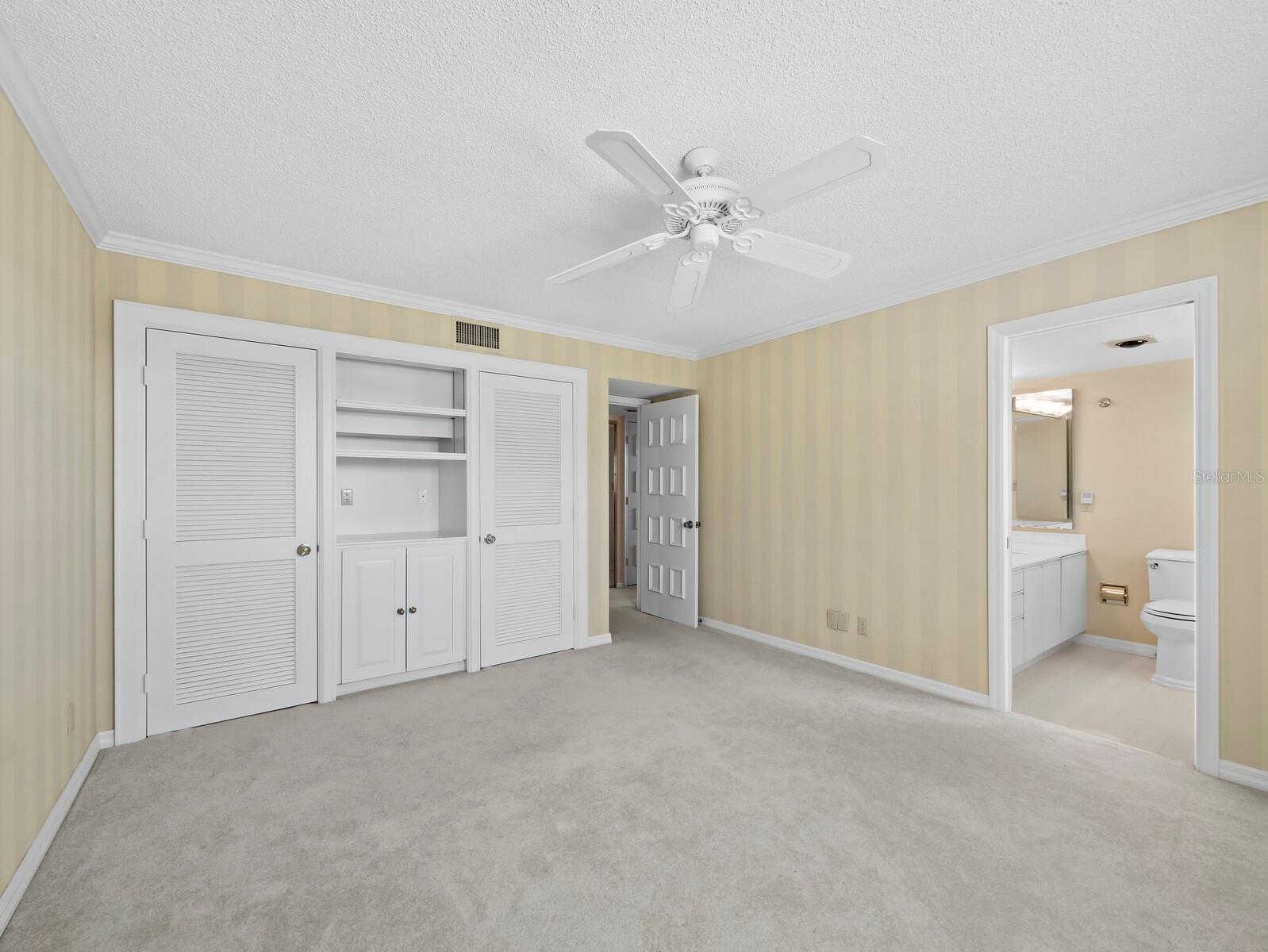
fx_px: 513
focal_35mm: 14
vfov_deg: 85.7
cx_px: 634
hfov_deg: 102.0
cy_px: 476
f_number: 13
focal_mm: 7
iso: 320
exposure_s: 1/4
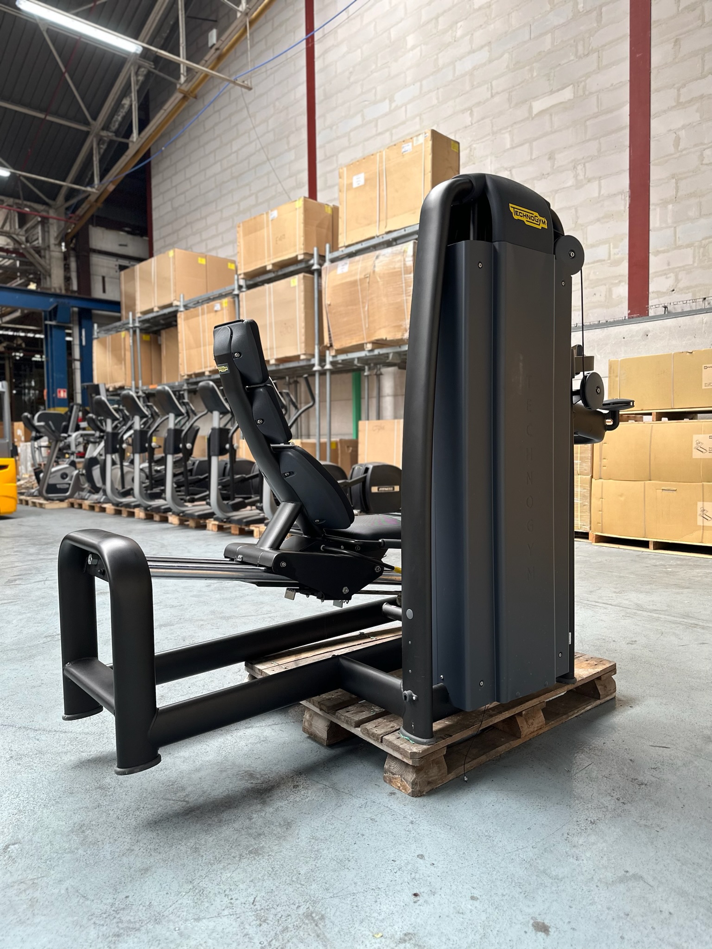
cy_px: 474
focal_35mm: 24
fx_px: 658
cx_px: 356
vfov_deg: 71.6
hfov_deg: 56.8
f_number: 1.78
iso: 125
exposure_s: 1/100
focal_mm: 6.86
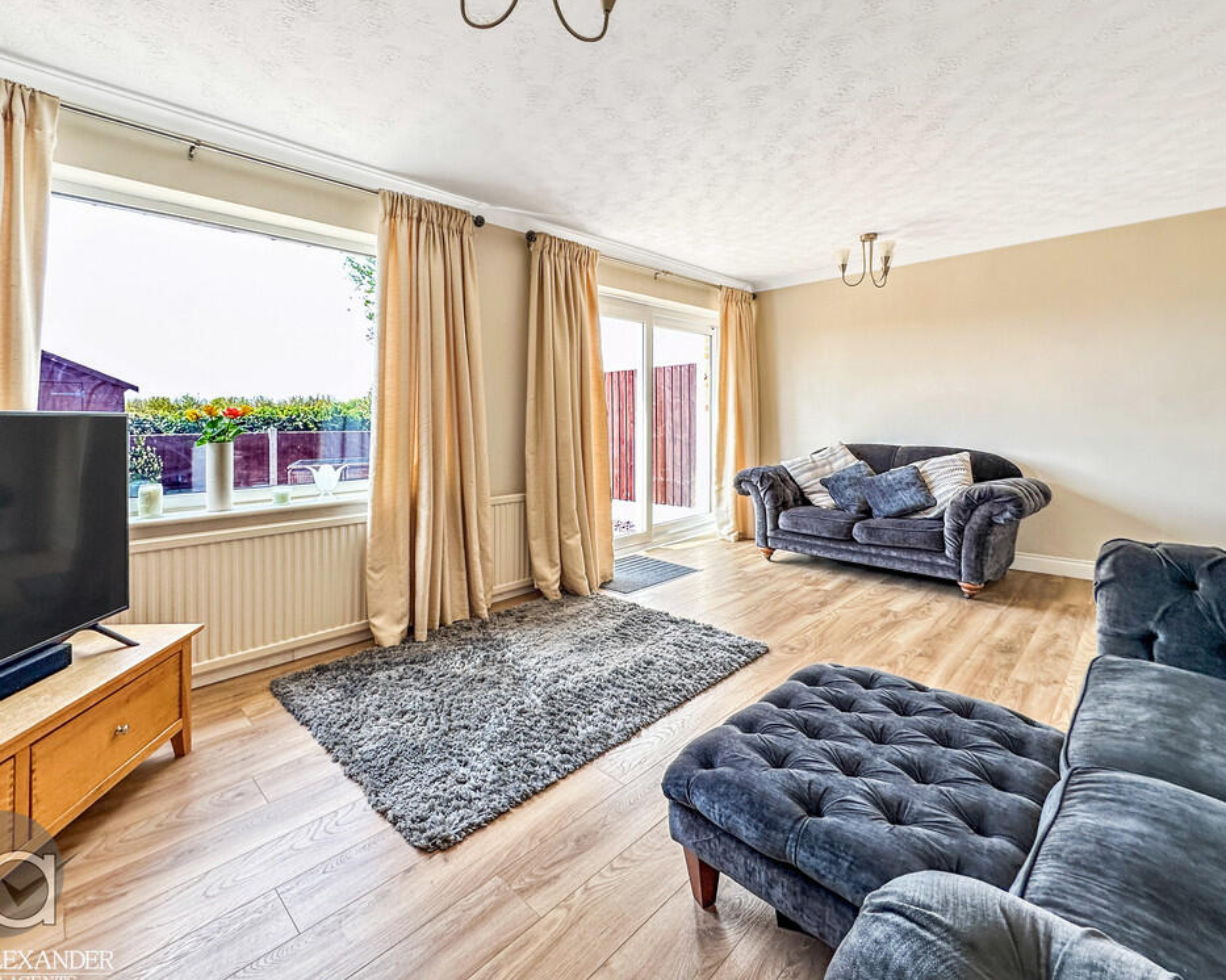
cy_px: 486
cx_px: 568
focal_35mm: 15
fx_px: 544
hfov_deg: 96.6
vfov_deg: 84.0
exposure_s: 1/100
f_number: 2.2
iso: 64
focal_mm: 2.22
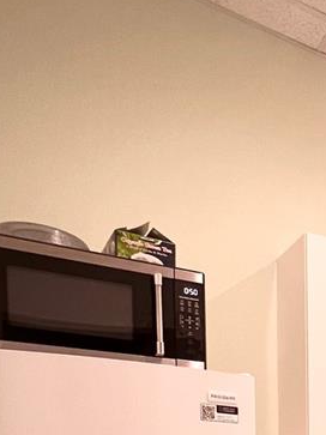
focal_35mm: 43
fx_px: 540
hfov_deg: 27.6
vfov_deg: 35.4
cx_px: 431
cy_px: 512
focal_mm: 1.57
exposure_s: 1/60
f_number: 1.8
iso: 160
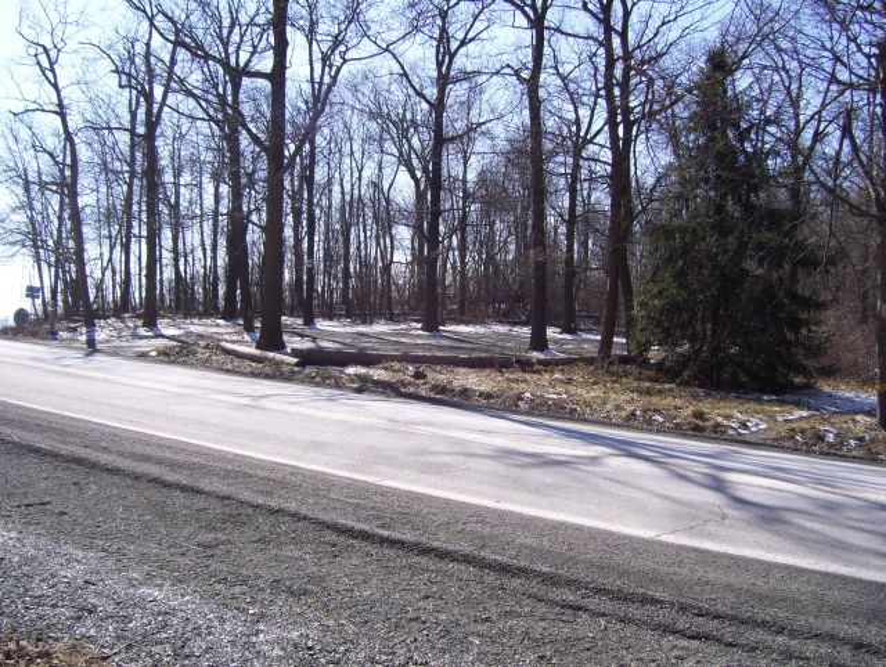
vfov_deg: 39.8
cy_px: 334
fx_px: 923
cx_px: 443
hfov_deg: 51.3
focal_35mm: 36
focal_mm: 6
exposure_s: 1/500
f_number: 4.8
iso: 80
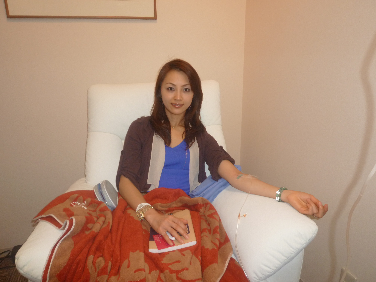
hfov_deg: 69.4
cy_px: 141
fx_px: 272
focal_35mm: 25
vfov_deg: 54.9
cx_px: 188
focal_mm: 4.5
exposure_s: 1/30
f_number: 2.8
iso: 160
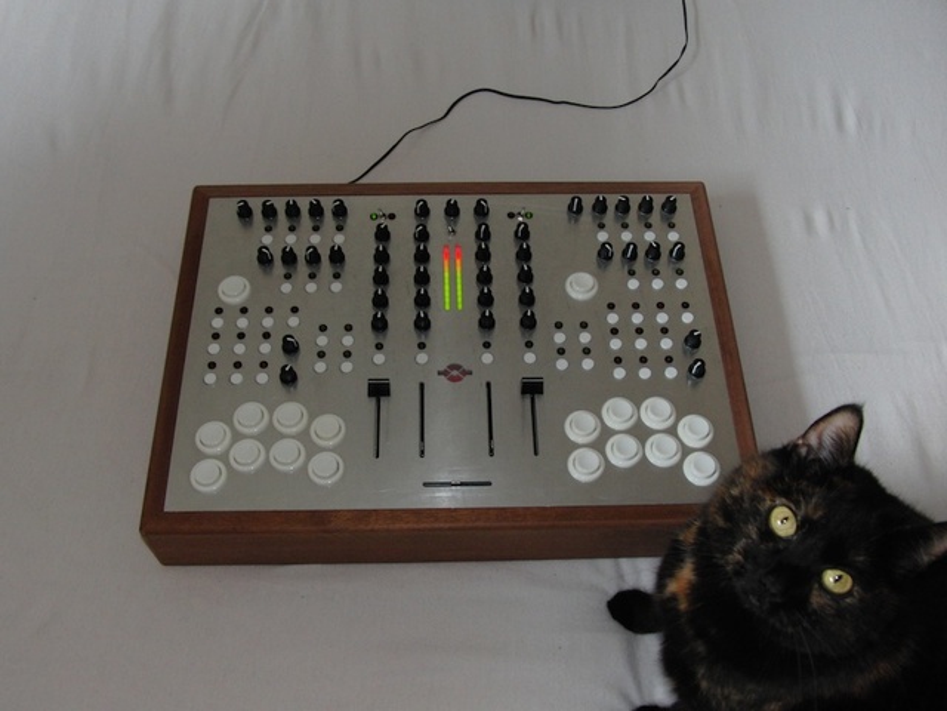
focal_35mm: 36
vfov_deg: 39.7
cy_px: 356
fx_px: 985
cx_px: 474
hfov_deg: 51.4
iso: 100
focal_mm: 7.3
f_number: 2.7
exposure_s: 1/60
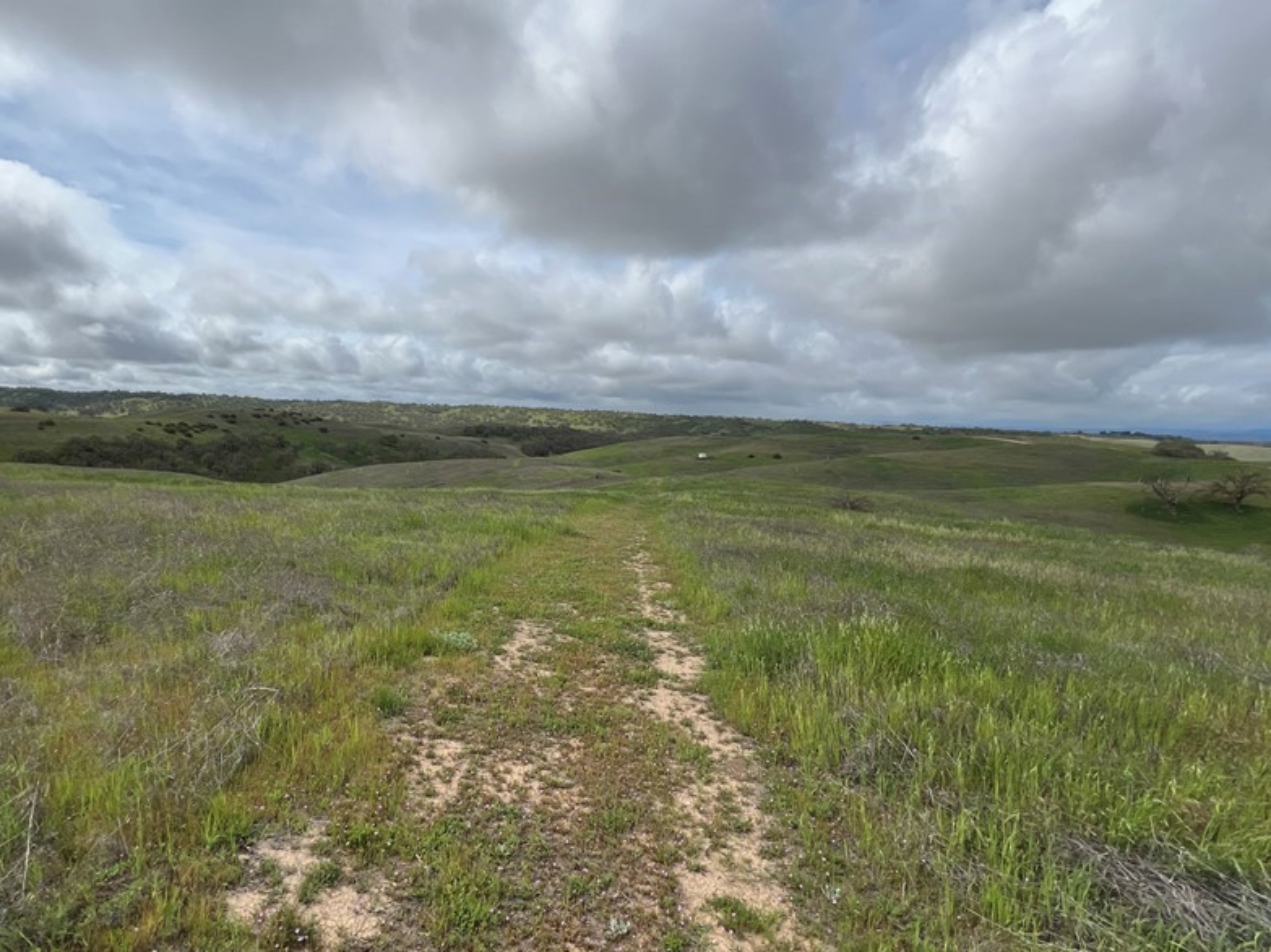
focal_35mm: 17
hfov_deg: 90.0
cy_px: 519
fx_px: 624
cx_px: 518
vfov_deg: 74.5
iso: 32
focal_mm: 1.57
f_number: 1.8
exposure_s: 1/2421
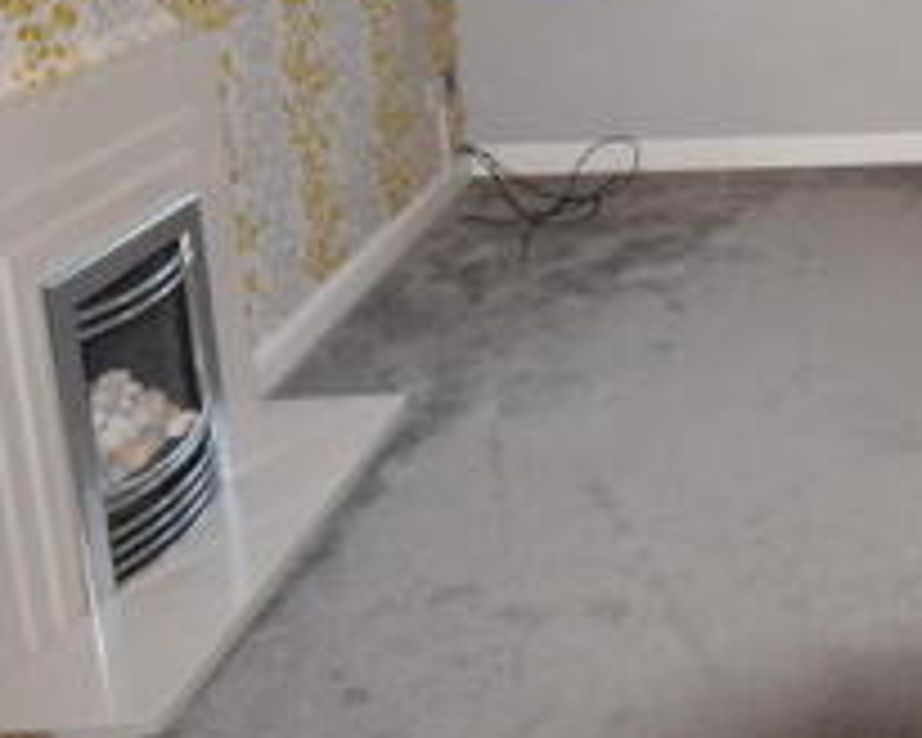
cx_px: 1005
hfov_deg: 32.1
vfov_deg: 27.7
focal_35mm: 52
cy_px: 16
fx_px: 1412
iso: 900
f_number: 4.2
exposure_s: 1/60
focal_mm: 11.5
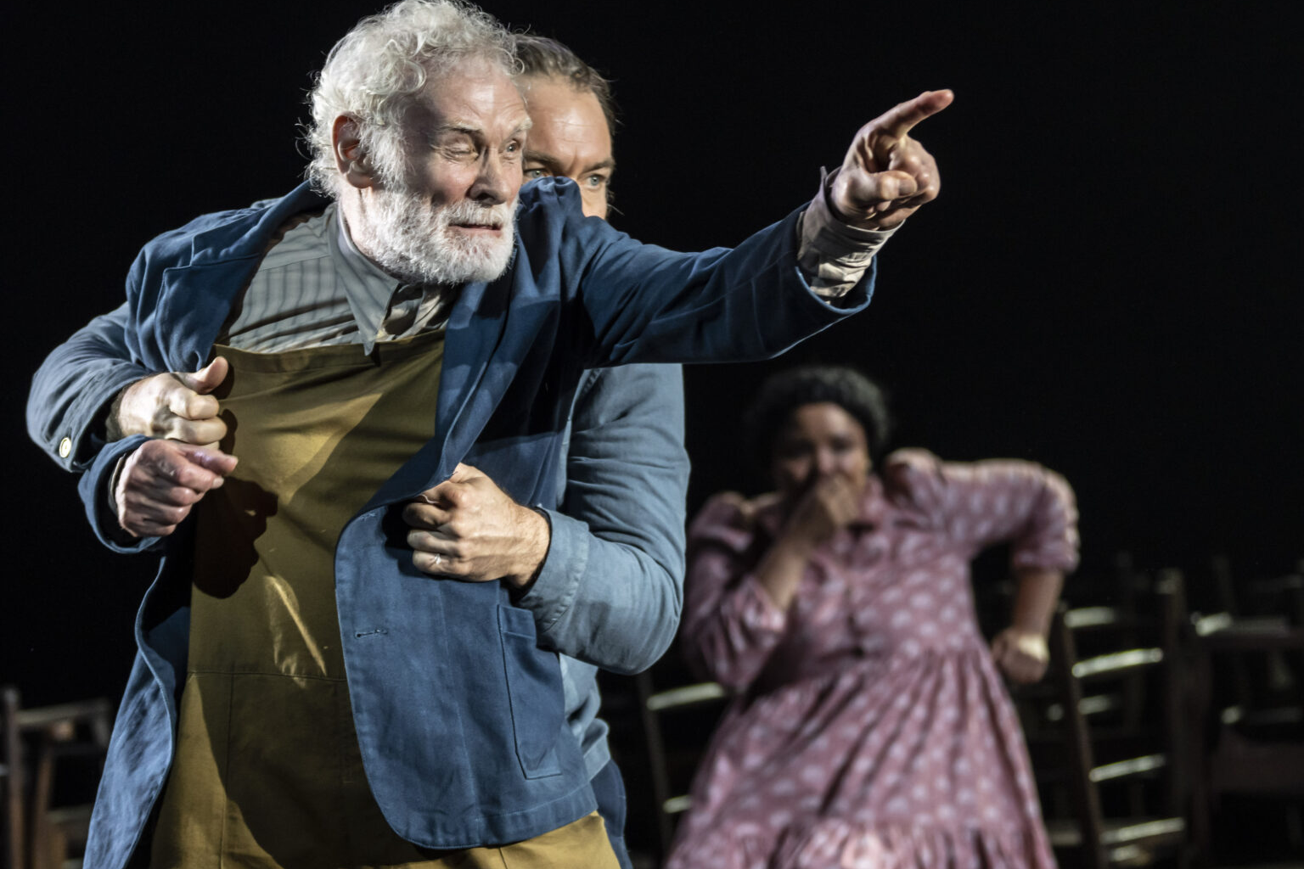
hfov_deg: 12.5
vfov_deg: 8.3
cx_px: 611
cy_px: 401
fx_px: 5976
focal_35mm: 165
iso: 640
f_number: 2.8
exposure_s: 1/250
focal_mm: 88
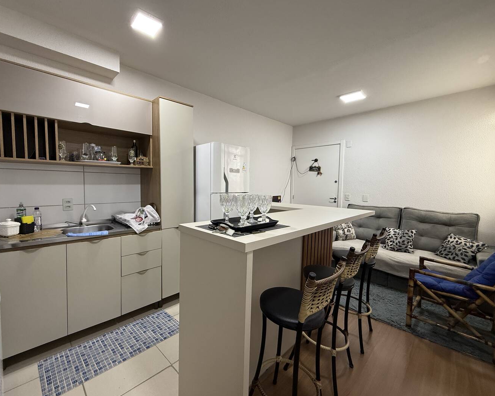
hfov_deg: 96.5
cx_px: 225
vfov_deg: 84.0
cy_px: 196
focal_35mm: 15
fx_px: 220
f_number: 2.2
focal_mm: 2.22
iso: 200
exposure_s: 1/60
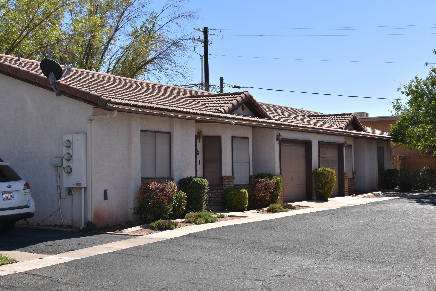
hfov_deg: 35.1
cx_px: 218
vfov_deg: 23.8
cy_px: 146
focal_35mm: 57
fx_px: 690
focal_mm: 38
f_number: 9
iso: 100
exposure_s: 1/200
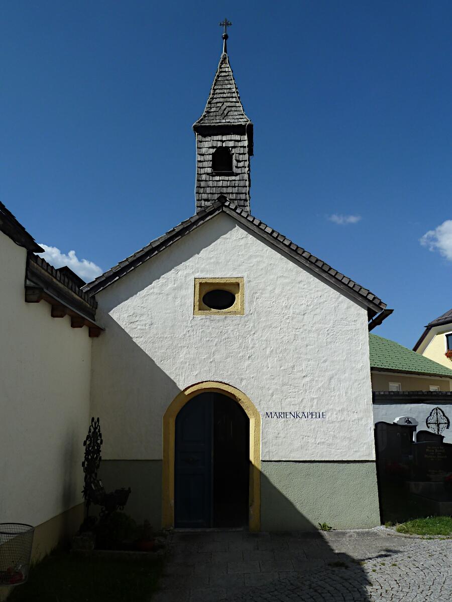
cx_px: 226
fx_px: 522
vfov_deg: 60.0
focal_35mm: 30
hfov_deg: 46.8
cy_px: 301
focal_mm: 5
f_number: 5.6
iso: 80
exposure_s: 1/500
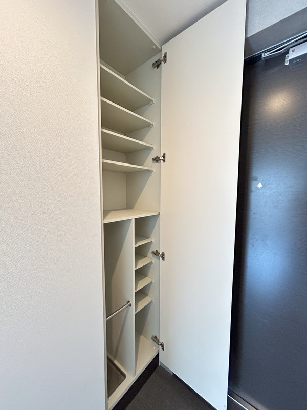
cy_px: 205
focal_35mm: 14
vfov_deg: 102.1
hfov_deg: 85.7
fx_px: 166
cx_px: 154
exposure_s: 1/50
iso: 400
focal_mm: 1.54
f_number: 2.4
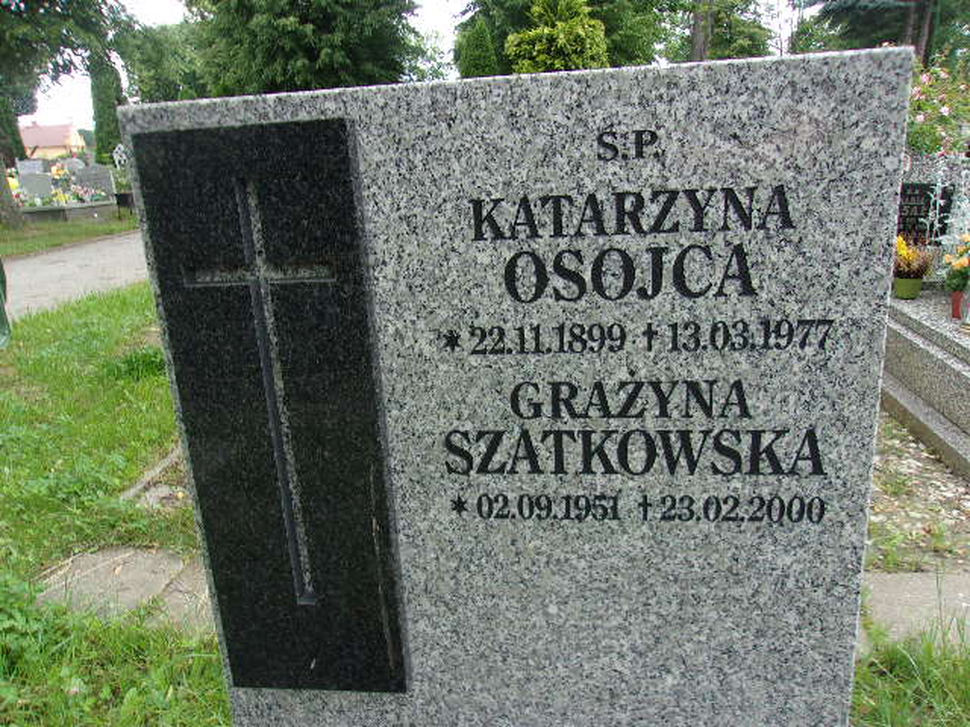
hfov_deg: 65.3
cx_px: 485
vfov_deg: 51.4
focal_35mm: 27
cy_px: 364
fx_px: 757
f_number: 3
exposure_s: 1/110
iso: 80
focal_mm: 4.9
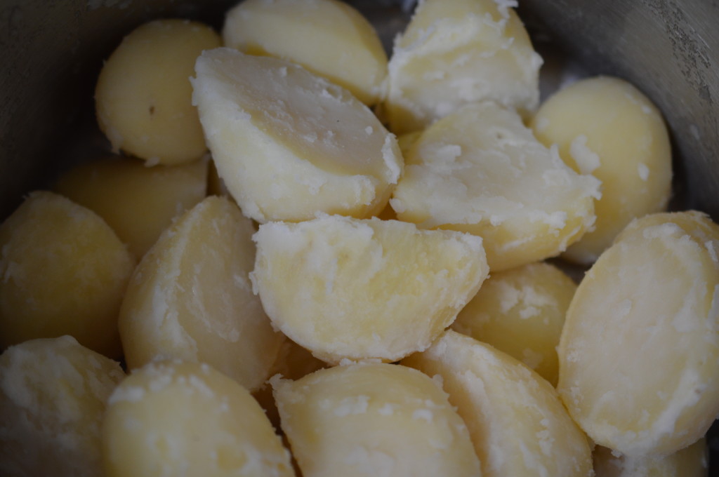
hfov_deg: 33.4
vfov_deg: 22.6
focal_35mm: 60
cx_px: 360
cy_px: 238
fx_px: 1197
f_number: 3
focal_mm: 40
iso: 400
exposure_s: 1/60
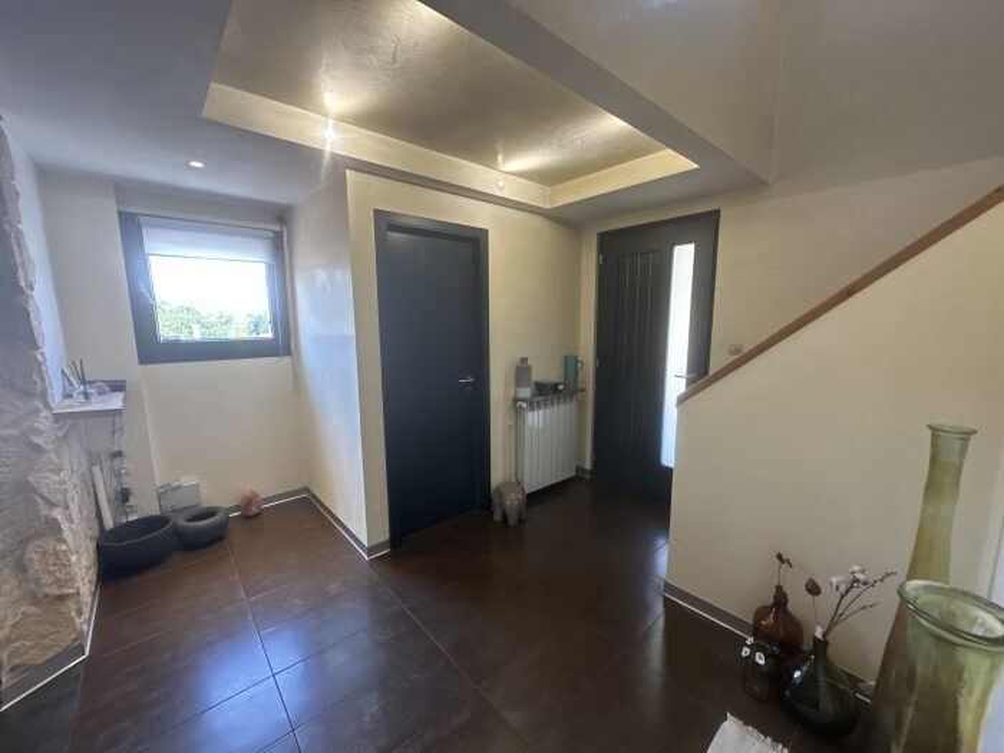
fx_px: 406
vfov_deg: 85.7
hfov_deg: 102.1
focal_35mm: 14
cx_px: 502
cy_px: 376
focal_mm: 2.22
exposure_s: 1/100
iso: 320
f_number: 2.2
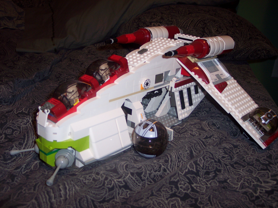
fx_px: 305
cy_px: 104
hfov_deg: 49.0
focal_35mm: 38
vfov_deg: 37.7
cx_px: 139
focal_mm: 8
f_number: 2.8
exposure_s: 1/30
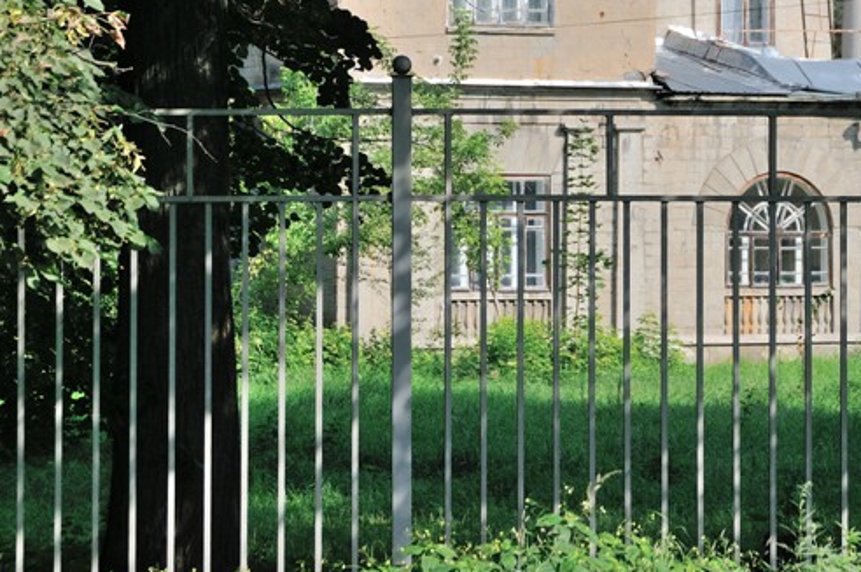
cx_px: 607
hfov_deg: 12.9
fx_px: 3799
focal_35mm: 159
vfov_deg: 8.6
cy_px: 102
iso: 200
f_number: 7.1
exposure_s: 1/640
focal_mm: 58
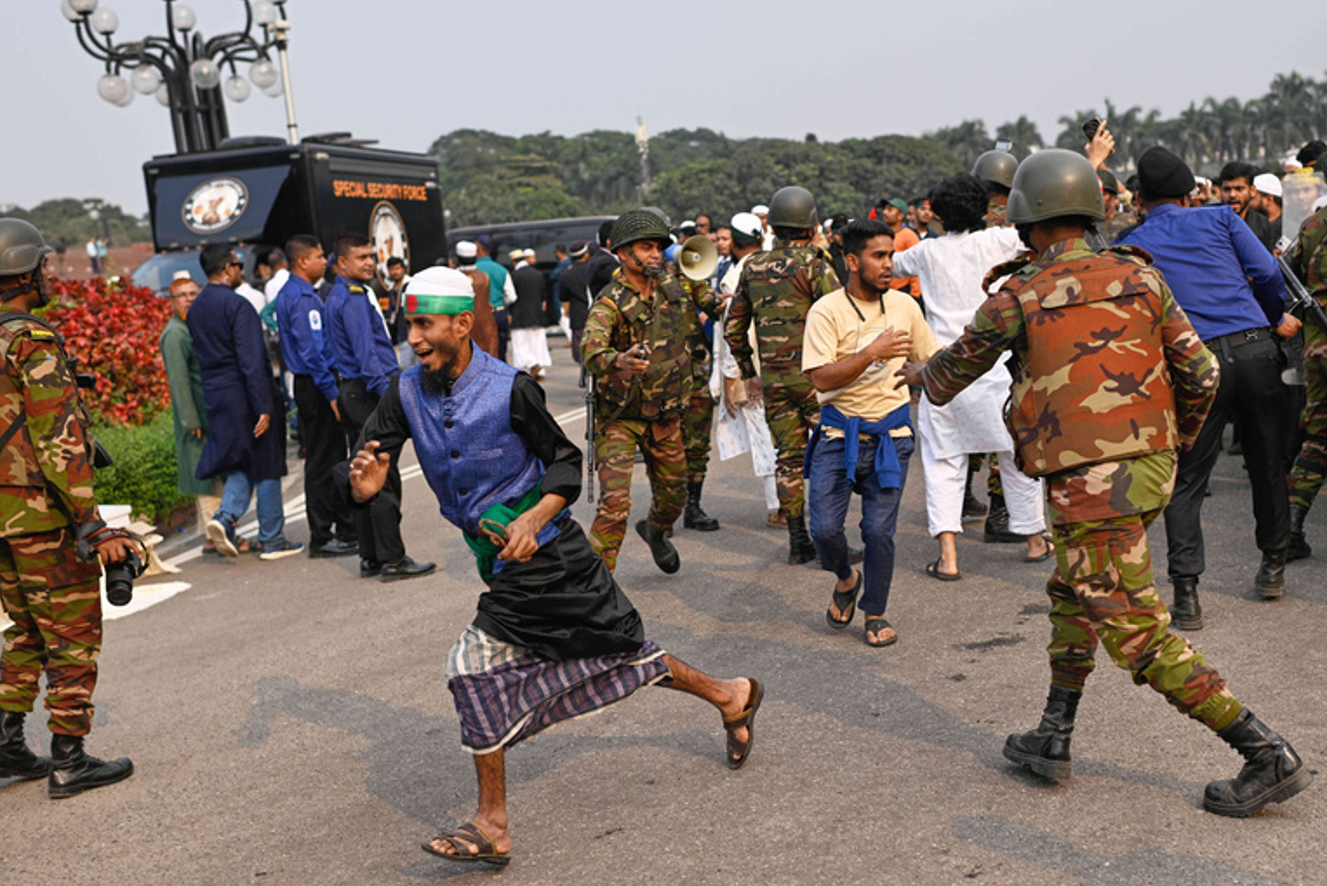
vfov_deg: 28.6
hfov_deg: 41.7
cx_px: 805
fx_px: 1733
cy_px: 520
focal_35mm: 47
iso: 160
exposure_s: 1/1600
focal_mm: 35
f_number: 2.5
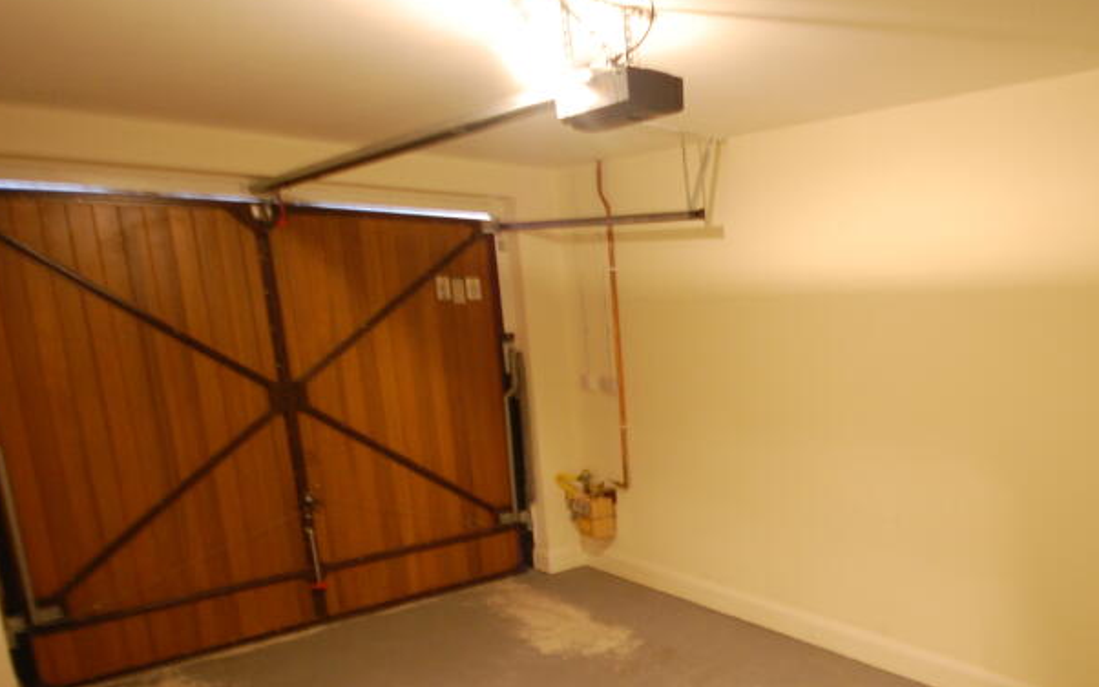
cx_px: 911
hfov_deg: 63.1
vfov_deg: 46.9
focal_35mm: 26
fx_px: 779
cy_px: 449
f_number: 4
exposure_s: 1/8
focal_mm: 10
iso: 800
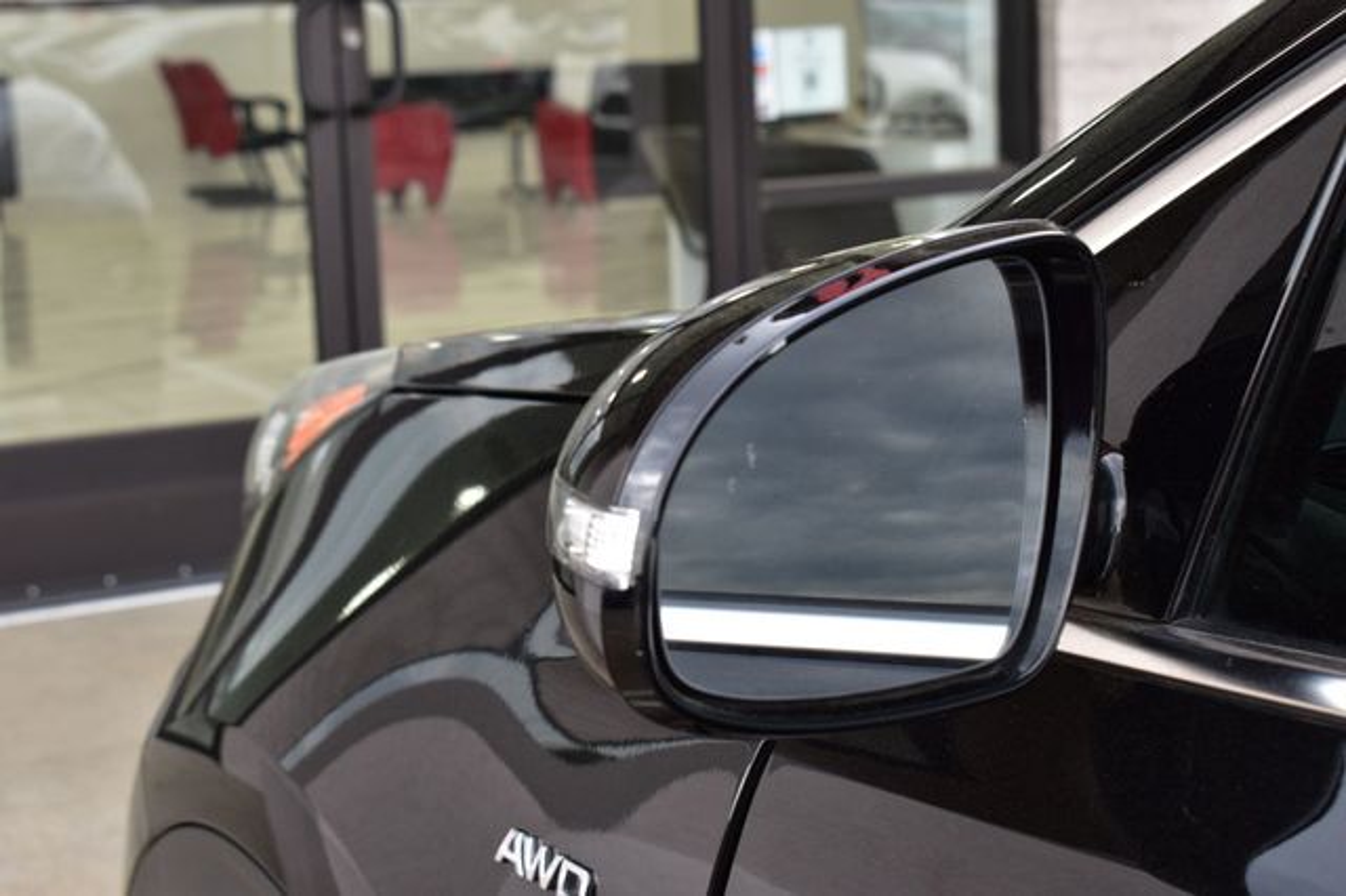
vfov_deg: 20.1
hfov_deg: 29.9
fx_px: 2522
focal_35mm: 68
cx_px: 673
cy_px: 448
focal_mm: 45
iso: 400
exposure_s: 1/50
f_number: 8
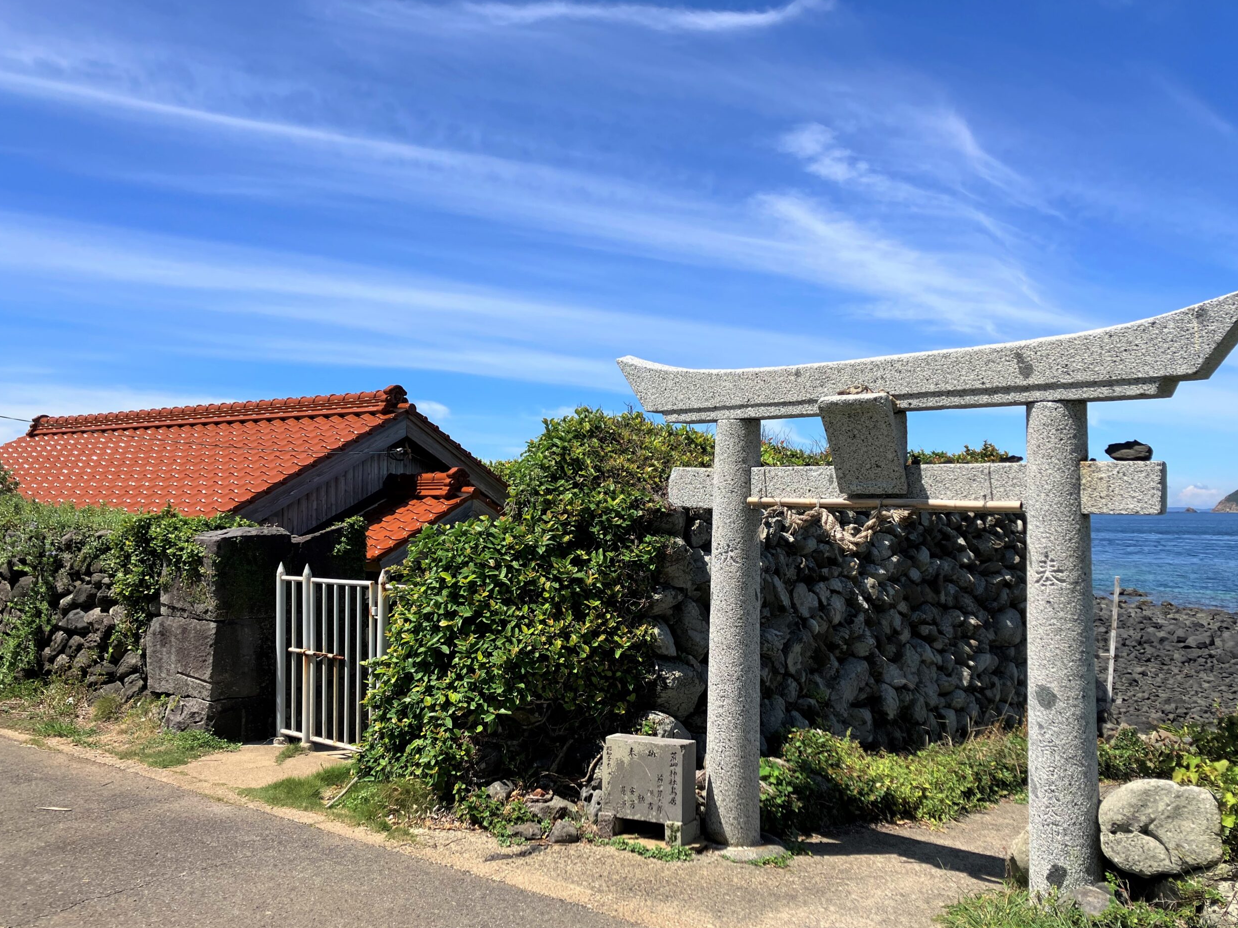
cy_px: 477
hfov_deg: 61.7
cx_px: 612
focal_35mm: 29
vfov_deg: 48.2
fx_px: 1037
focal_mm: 3.99
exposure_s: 1/2114
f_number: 1.8
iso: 32
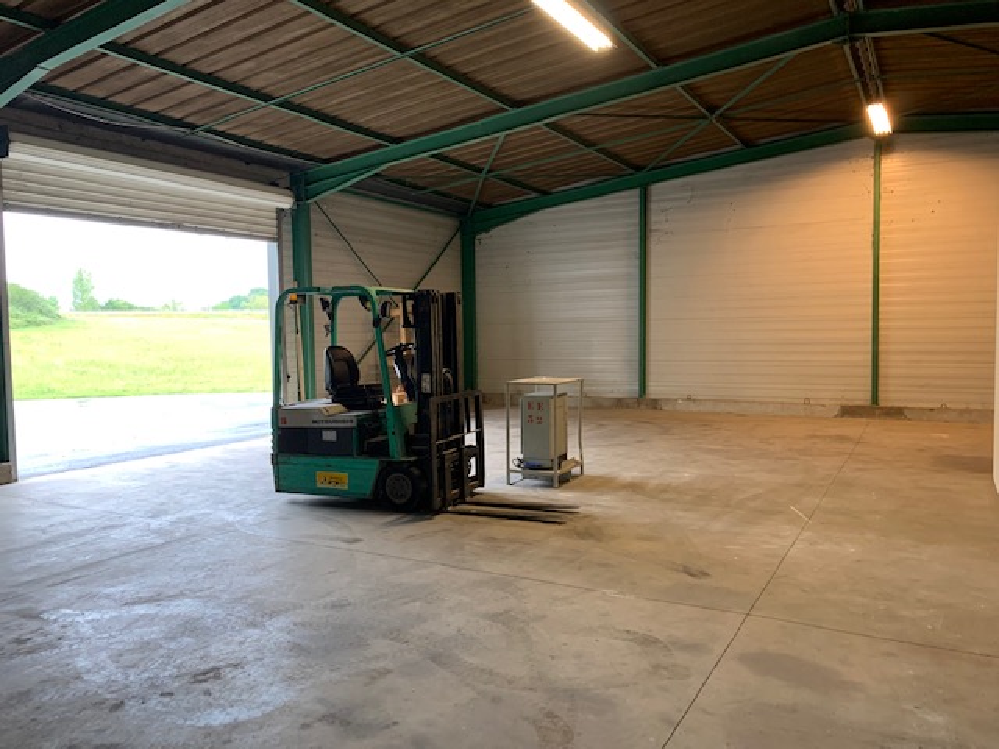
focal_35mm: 26
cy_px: 374
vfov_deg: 53.1
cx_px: 500
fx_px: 750
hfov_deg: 67.3
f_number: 1.8
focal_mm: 4.25
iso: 160
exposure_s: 1/50
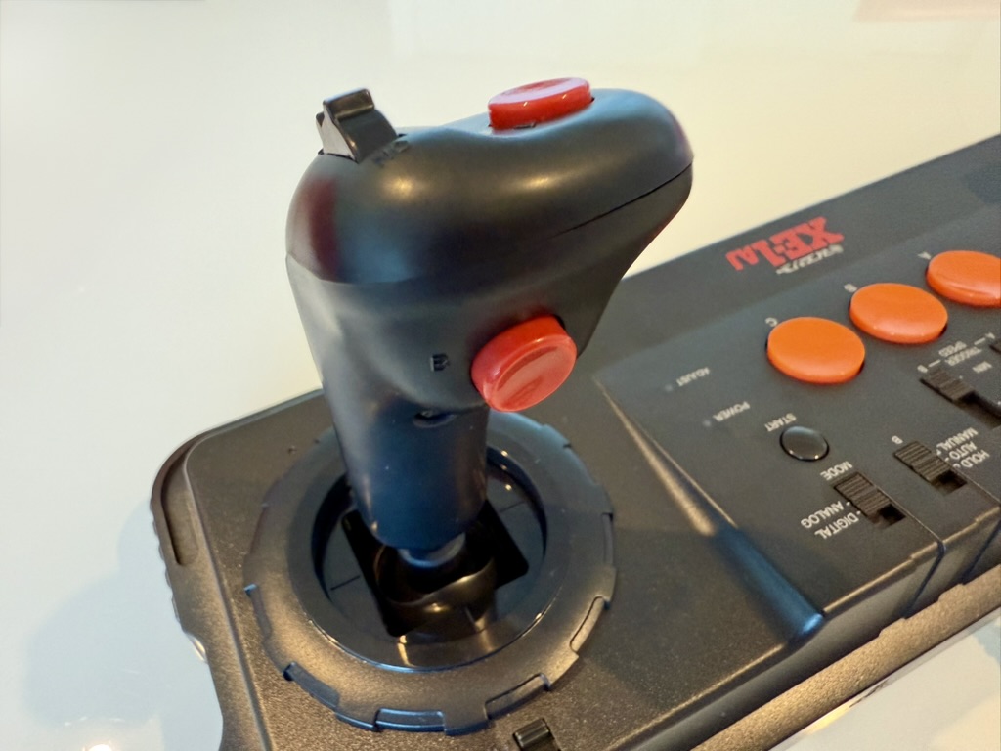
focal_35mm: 24
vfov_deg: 56.8
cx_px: 500
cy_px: 376
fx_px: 694
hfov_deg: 71.6
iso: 500
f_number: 2.2
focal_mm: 2.22
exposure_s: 1/50
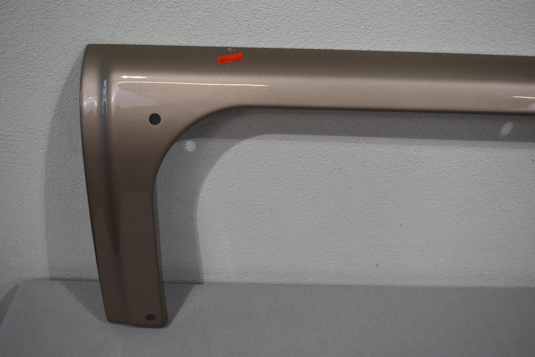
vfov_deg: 31.9
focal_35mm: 42
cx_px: 268
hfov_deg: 46.4
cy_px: 178
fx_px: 624
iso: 250
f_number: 5.6
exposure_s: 1/125
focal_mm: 28
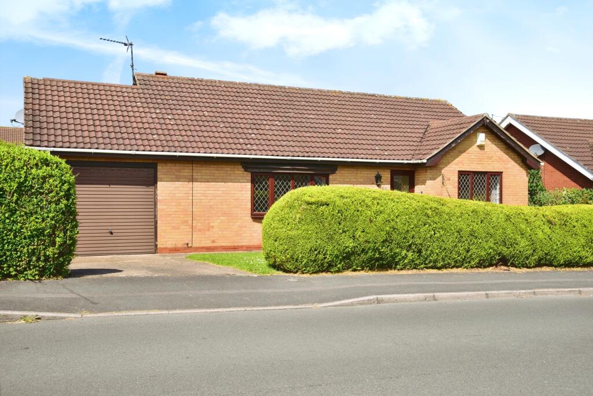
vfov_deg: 37.9
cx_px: 296
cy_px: 198
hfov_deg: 54.4
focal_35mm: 35
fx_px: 577
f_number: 8
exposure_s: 1/125
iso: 125
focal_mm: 35
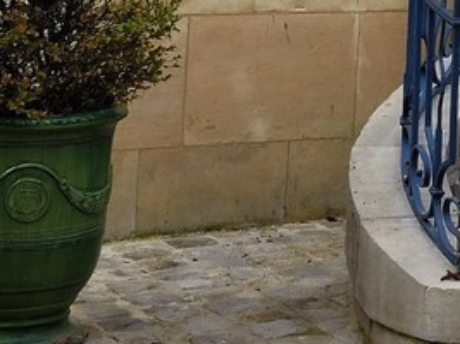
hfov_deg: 10.7
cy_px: -459
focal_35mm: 167
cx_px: 956
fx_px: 2218
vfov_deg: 8.2
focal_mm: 29
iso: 200
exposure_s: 1/320
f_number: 8
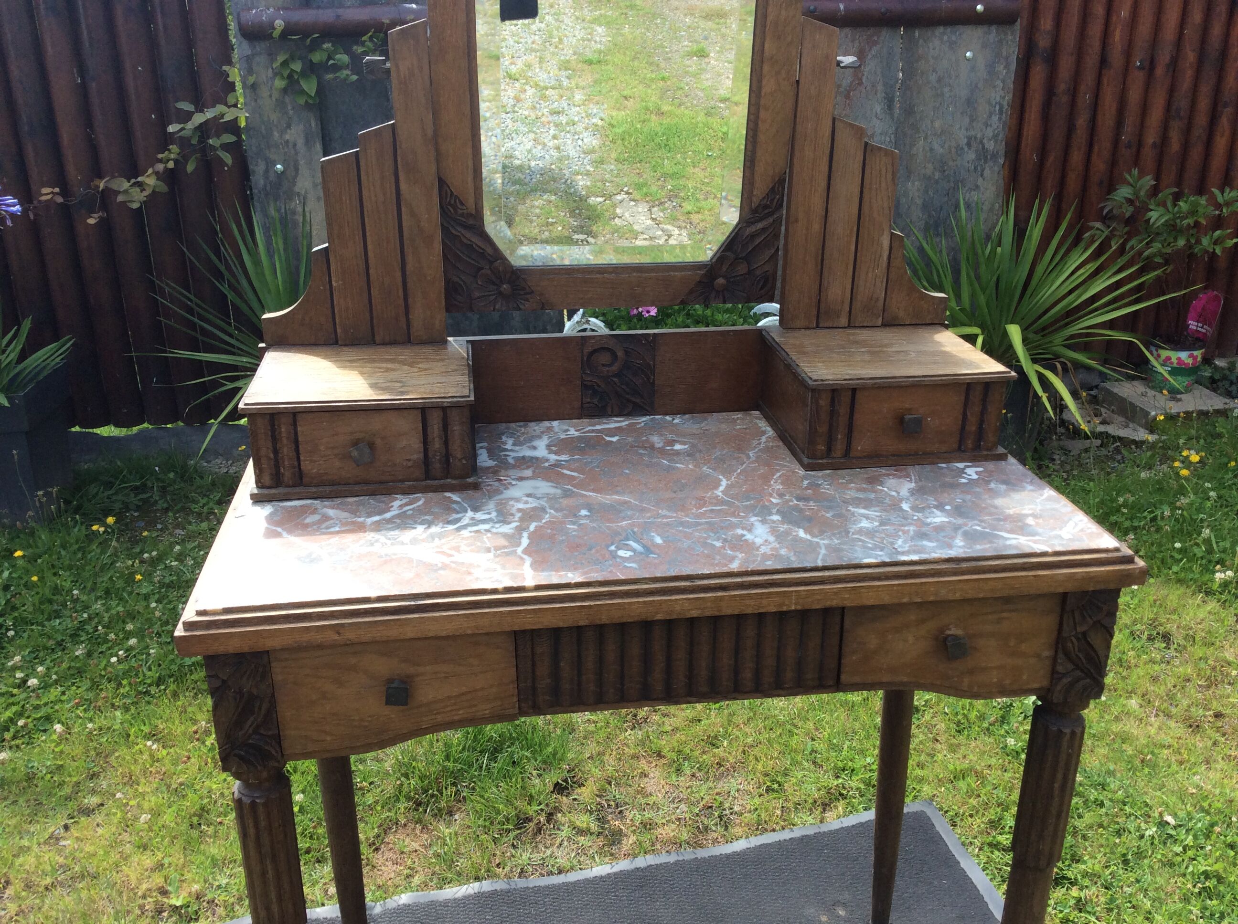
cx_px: 619
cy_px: 462
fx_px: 1143
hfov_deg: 56.9
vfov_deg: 44.1
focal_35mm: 32
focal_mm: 3.3
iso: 32
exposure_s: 1/427
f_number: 2.4
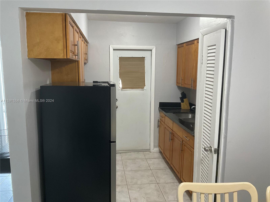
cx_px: 135
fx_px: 226
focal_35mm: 29
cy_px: 101
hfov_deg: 61.7
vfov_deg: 48.2
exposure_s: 1/60
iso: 160
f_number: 1.8
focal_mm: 3
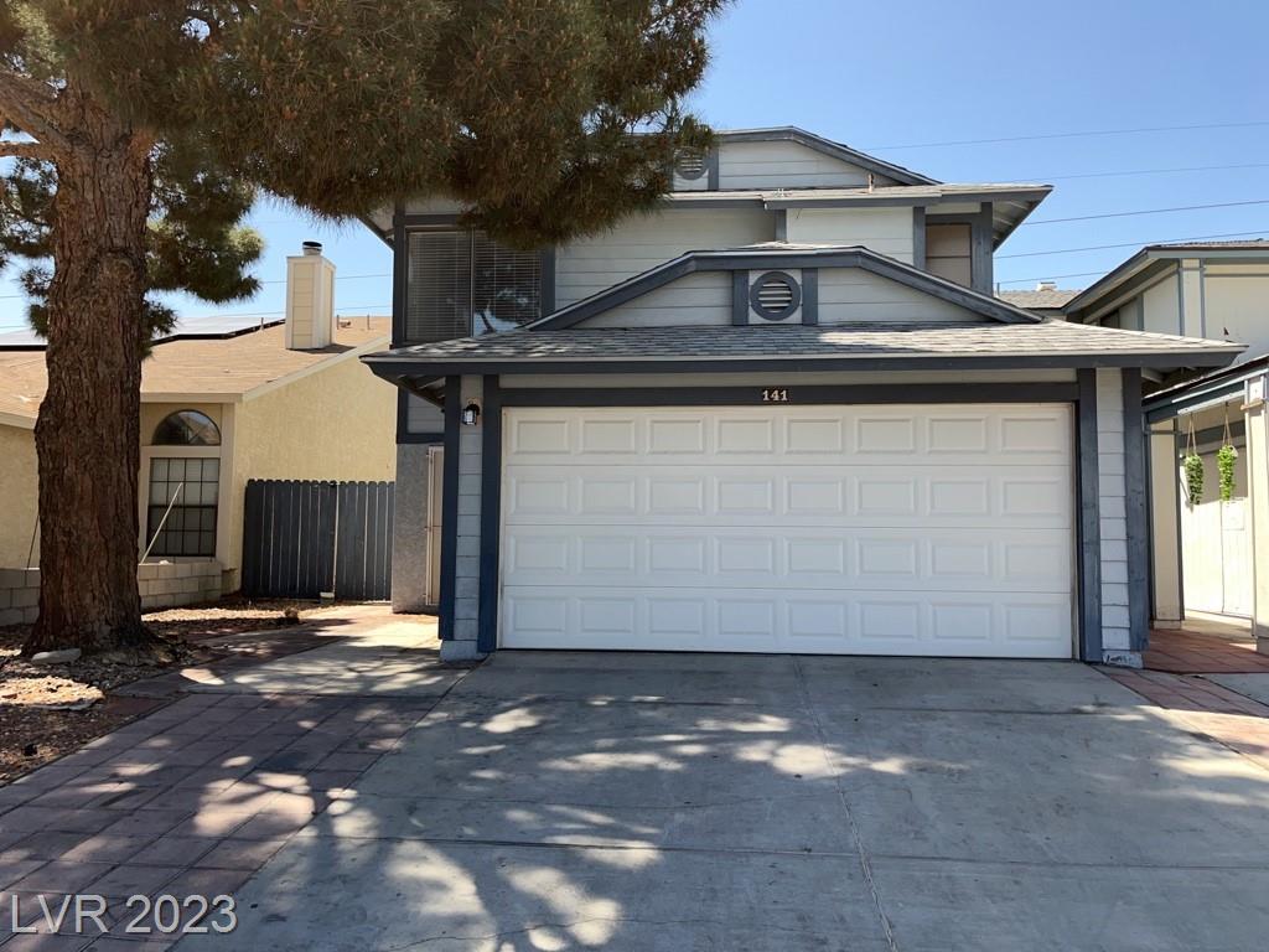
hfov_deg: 67.3
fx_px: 953
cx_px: 634
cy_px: 476
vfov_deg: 53.1
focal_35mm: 26
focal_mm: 5.1
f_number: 1.6
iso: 32
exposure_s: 1/1721
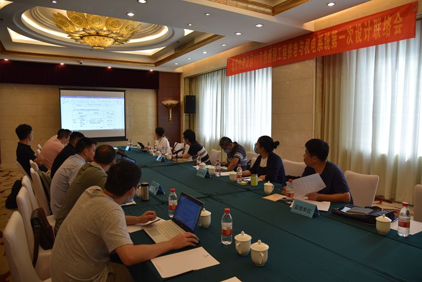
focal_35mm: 24
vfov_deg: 53.2
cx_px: 211
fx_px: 281
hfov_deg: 73.7
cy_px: 141
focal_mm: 24
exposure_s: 1/80
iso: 400
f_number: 4.5
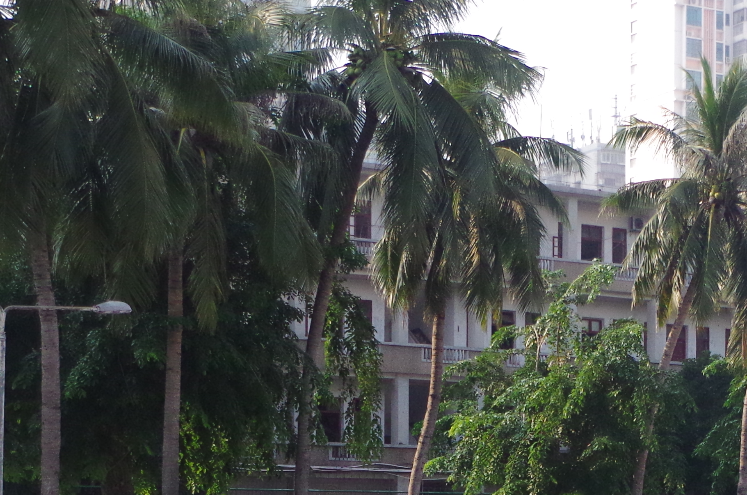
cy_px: 588
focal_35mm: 92
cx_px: 583
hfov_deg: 21.9
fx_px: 1905
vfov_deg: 14.4
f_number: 4
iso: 1600
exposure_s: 1/6000
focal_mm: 23.13
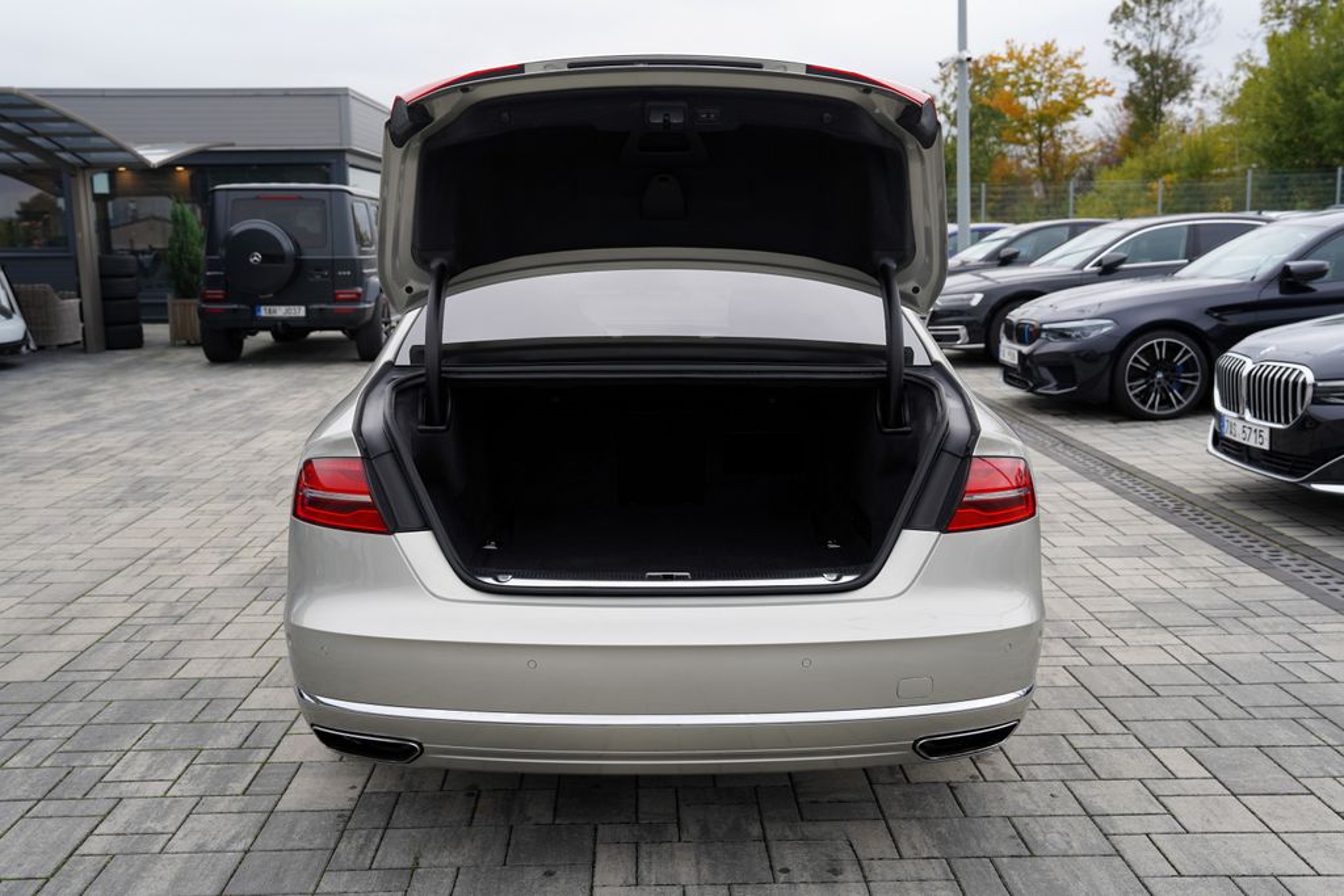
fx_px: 1269
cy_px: 448
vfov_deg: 38.9
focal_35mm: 34
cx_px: 672
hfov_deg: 55.8
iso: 100
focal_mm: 34
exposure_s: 1/100
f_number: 4.5
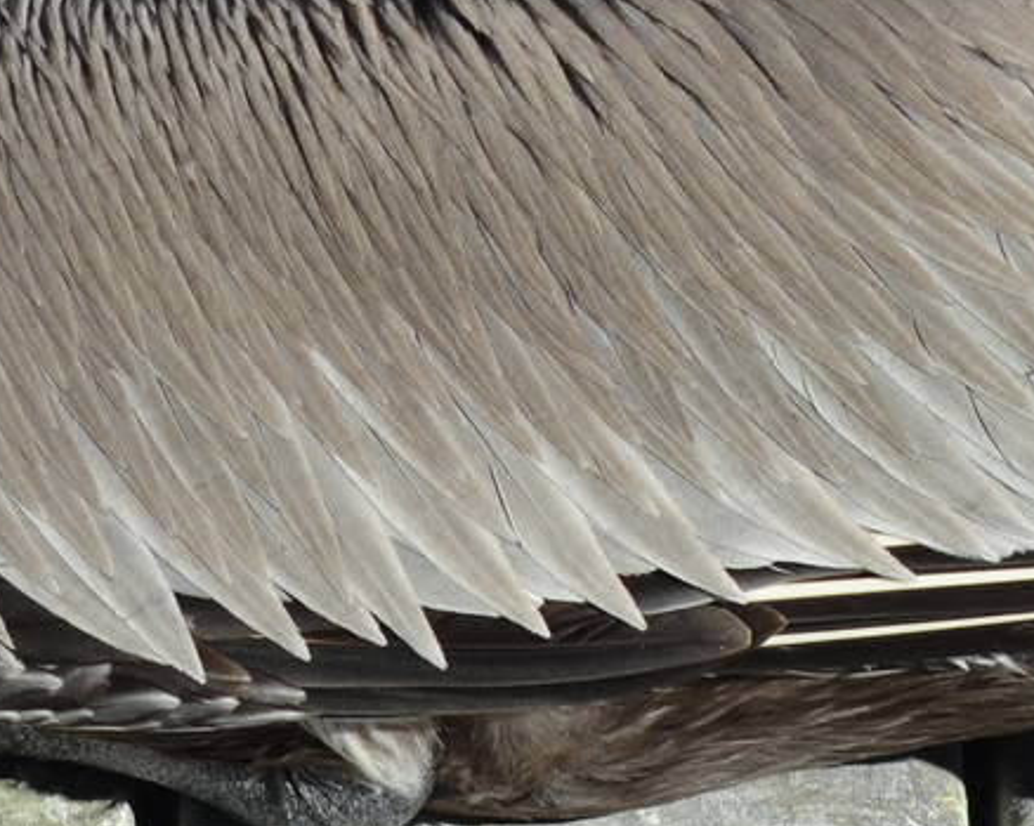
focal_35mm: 437
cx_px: 380
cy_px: -45
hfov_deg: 4.4
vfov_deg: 3.5
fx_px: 13359
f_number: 7.1
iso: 200
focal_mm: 85
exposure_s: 1/800
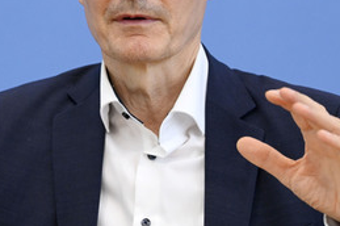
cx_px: 90
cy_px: 32
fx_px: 2217
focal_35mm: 235
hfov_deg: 8.8
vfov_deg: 5.8
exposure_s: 1/800
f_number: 5.6
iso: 4000
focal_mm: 135
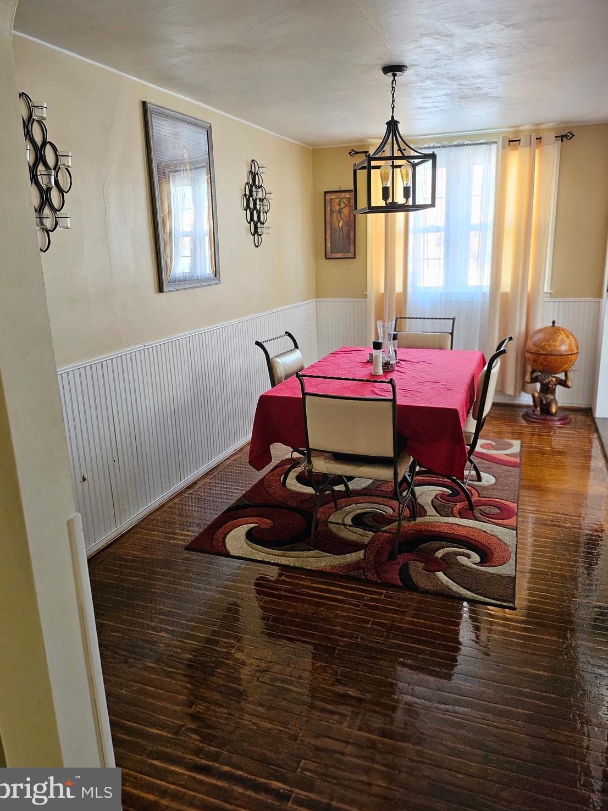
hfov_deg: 54.9
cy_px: 390
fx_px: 586
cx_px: 301
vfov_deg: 69.4
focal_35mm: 25
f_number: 1.8
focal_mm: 5
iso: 640
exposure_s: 1/120
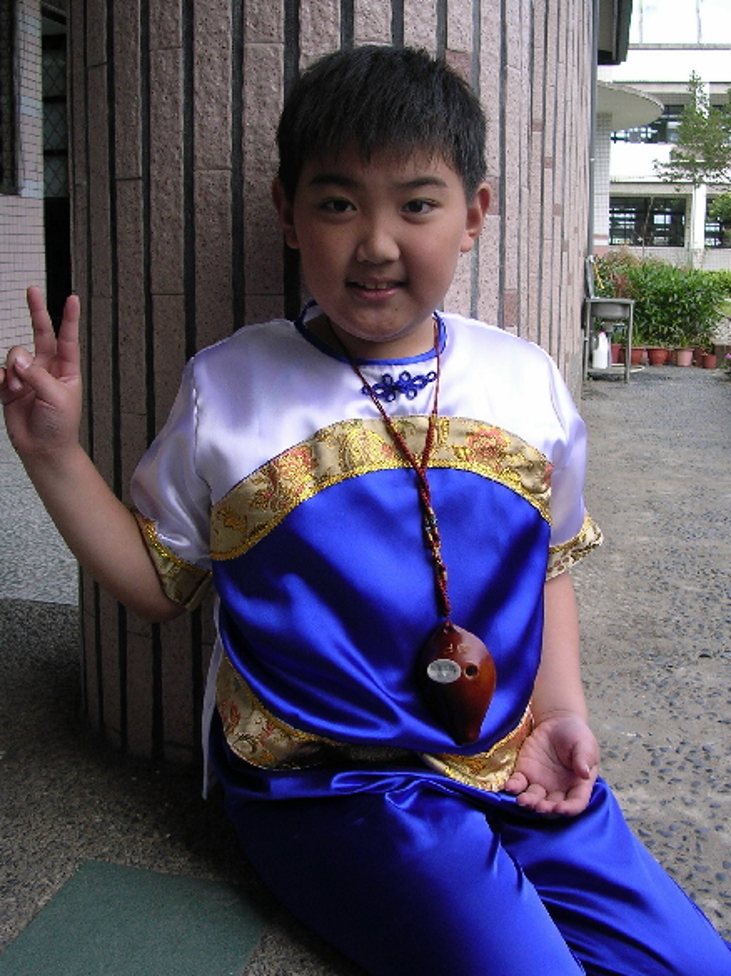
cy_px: 477
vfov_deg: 47.9
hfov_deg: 36.8
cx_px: 374
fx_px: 1099
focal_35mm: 39
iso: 100
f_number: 2.8
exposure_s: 1/215
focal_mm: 5.8
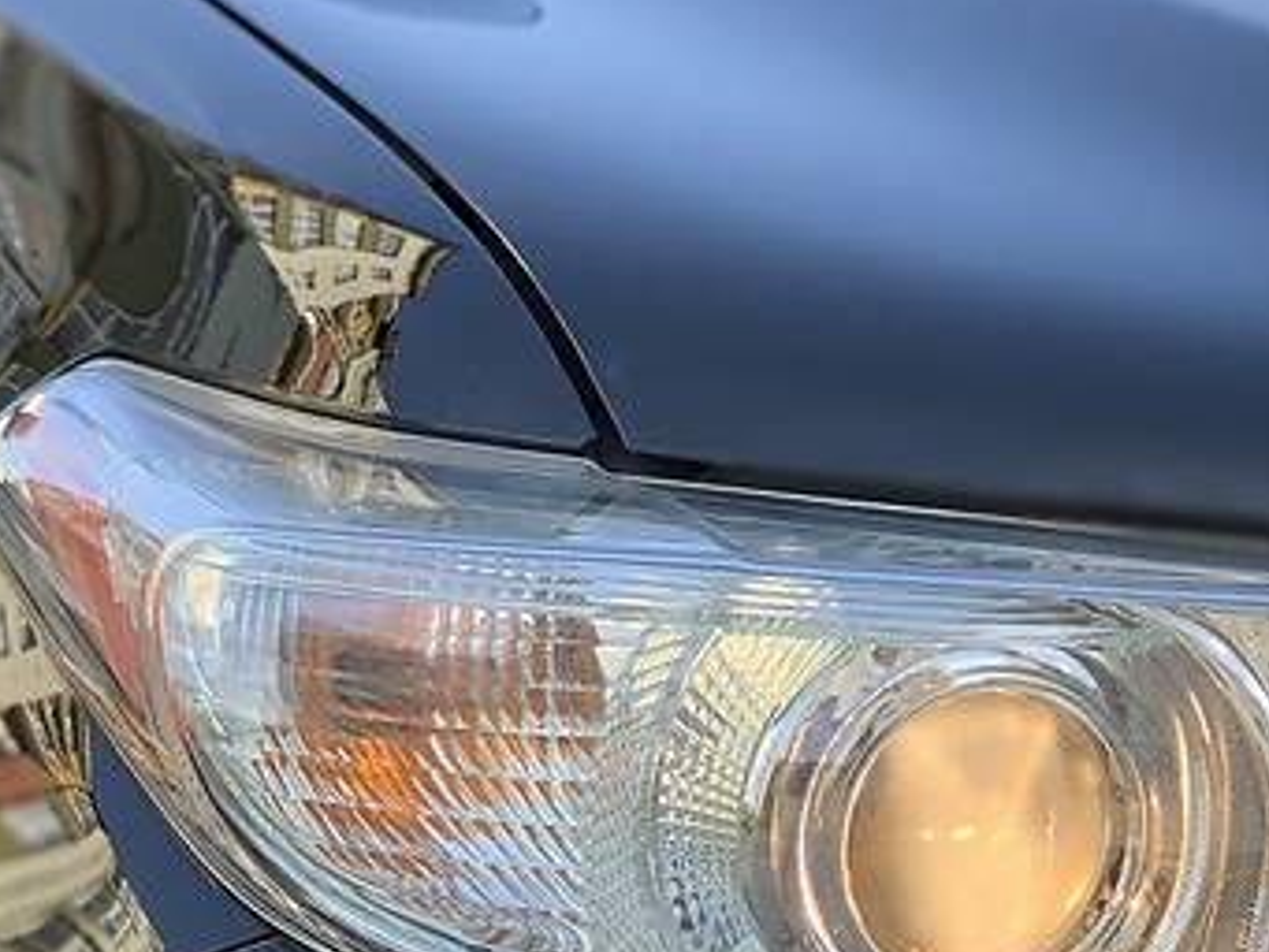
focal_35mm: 122
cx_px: 997
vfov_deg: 12.1
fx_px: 4474
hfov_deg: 16.0
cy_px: 796
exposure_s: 1/144
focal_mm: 6
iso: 16
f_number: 2.4
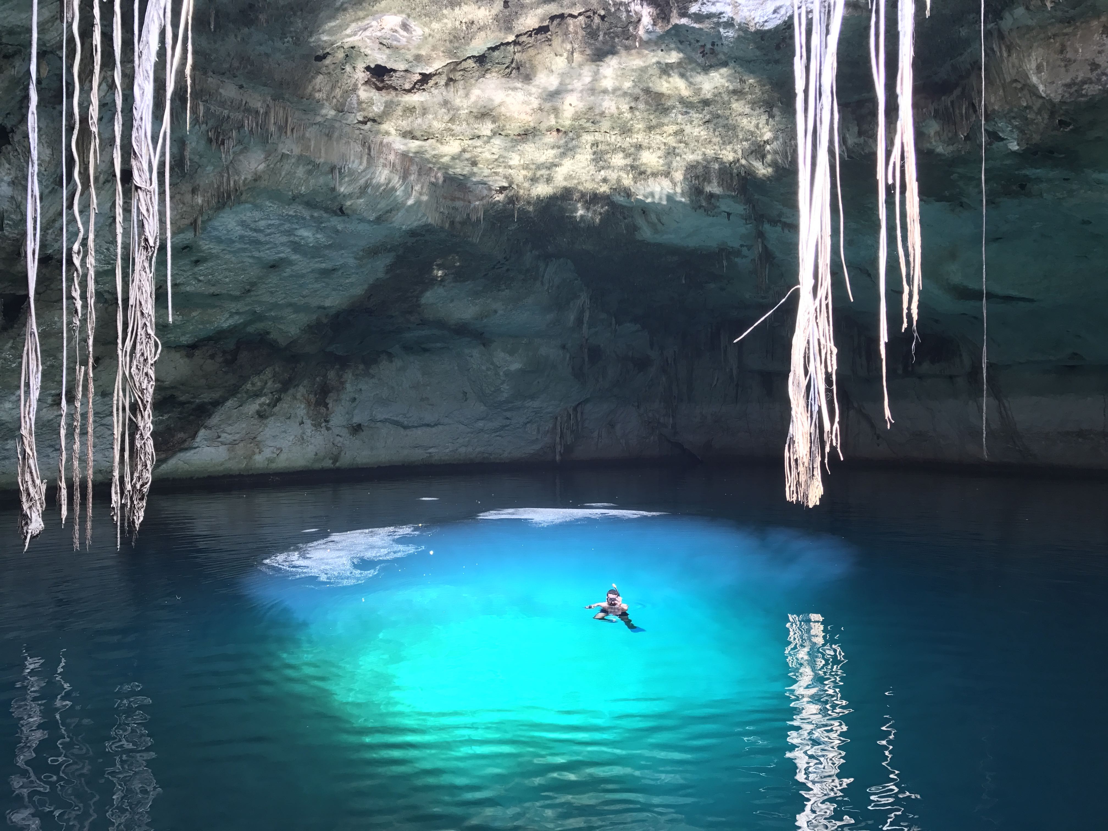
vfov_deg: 49.7
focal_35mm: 28
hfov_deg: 63.4
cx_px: 554
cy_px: 416
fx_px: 896
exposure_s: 1/40
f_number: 1.8
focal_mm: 3.99
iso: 25
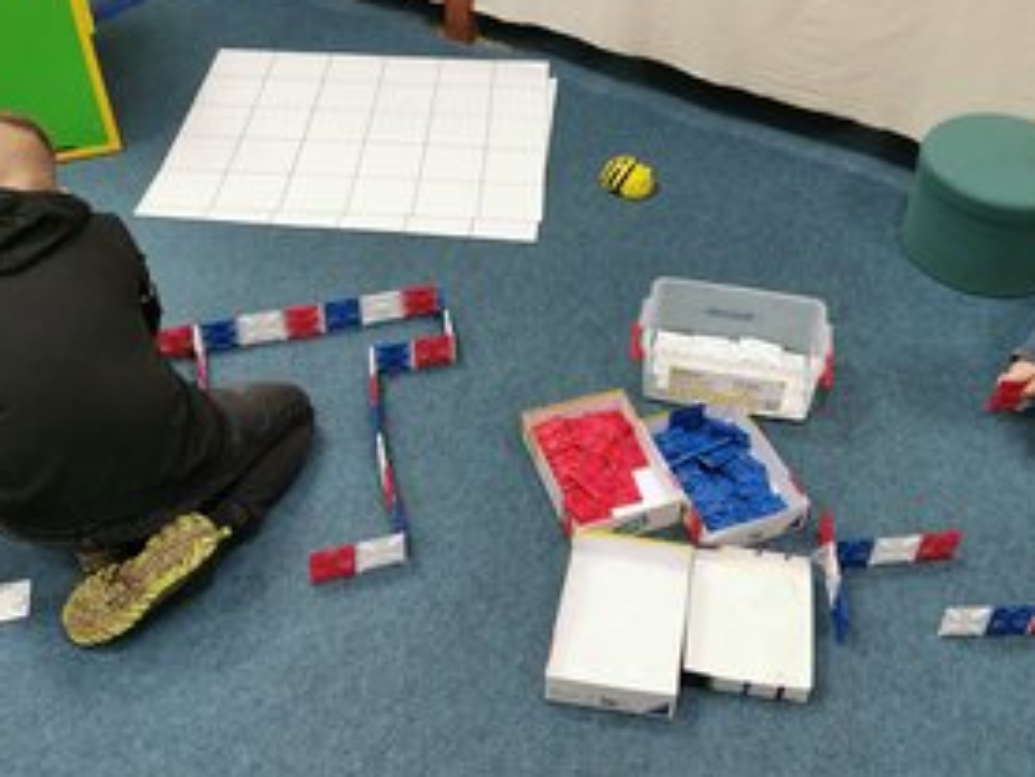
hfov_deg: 47.5
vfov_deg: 36.8
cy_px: 329
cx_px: 639
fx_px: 1167
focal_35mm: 39
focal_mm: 5.56
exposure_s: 1/100
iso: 125
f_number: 1.6
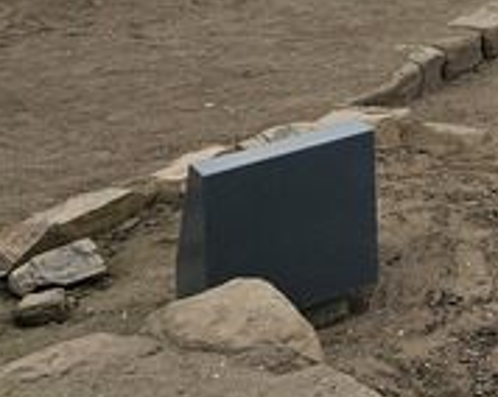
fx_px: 1487
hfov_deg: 14.5
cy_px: -372
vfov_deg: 13.3
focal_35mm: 101
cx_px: 1097
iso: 10
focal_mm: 6.3
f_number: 1.7
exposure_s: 1/1704
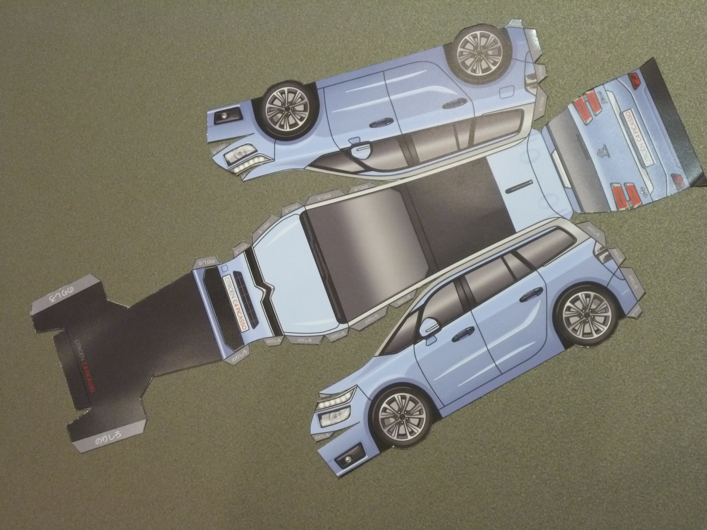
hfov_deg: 25.0
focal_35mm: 78
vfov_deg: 18.9
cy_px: 265
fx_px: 1593
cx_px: 354
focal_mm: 13.9
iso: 400
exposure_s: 1/30
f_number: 5.4
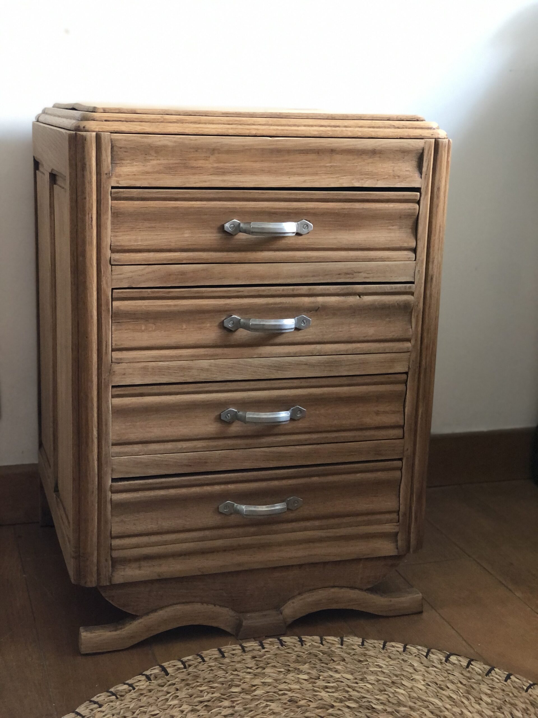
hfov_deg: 28.0
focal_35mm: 52
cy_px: 359
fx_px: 1078
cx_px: 269
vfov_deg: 36.8
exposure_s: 1/9
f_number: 2.4
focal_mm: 6
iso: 160
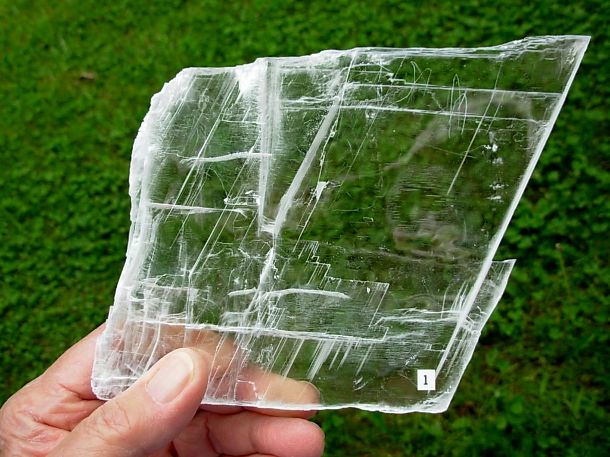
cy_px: 228
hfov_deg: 49.0
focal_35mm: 38
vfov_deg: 37.7
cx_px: 305
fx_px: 670
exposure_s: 1/352
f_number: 2.9
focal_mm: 6.3
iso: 50
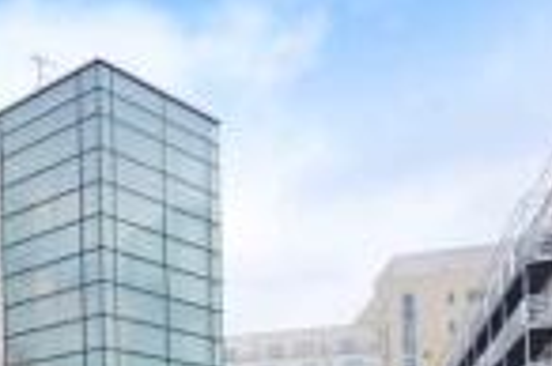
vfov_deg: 24.2
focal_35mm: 49
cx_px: -159
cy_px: 470
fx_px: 750
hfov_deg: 31.5
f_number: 8
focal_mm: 10
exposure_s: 1/60
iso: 320
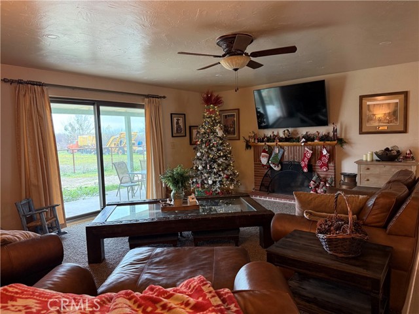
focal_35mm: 24
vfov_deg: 56.8
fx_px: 291
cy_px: 157
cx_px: 210
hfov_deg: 71.6
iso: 400
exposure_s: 1/60
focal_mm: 6.76
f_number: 1.78
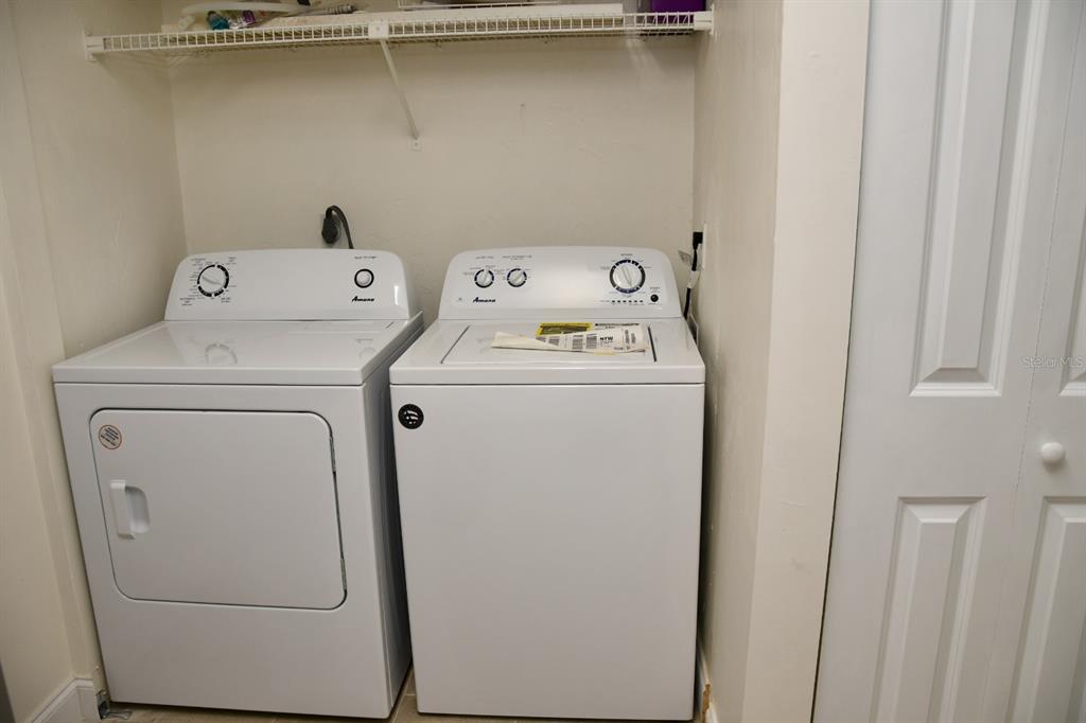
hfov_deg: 67.4
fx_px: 814
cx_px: 543
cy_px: 362
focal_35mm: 27
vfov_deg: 47.9
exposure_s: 1/60
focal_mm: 18
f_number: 4
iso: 200
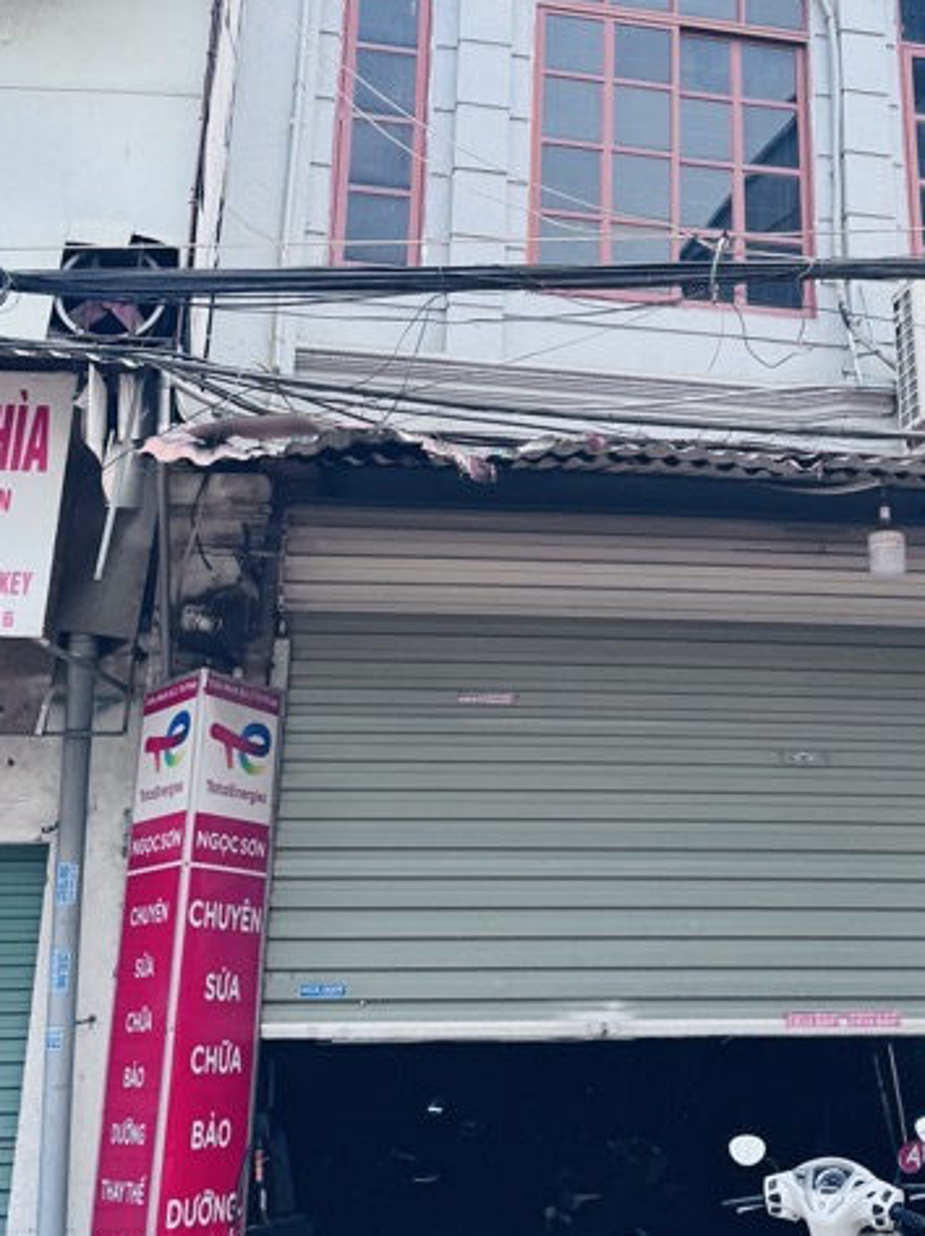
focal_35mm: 52
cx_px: 708
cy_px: 267
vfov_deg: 35.8
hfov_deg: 27.6
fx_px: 1855
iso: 80
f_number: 1.78
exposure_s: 1/1456
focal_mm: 6.76
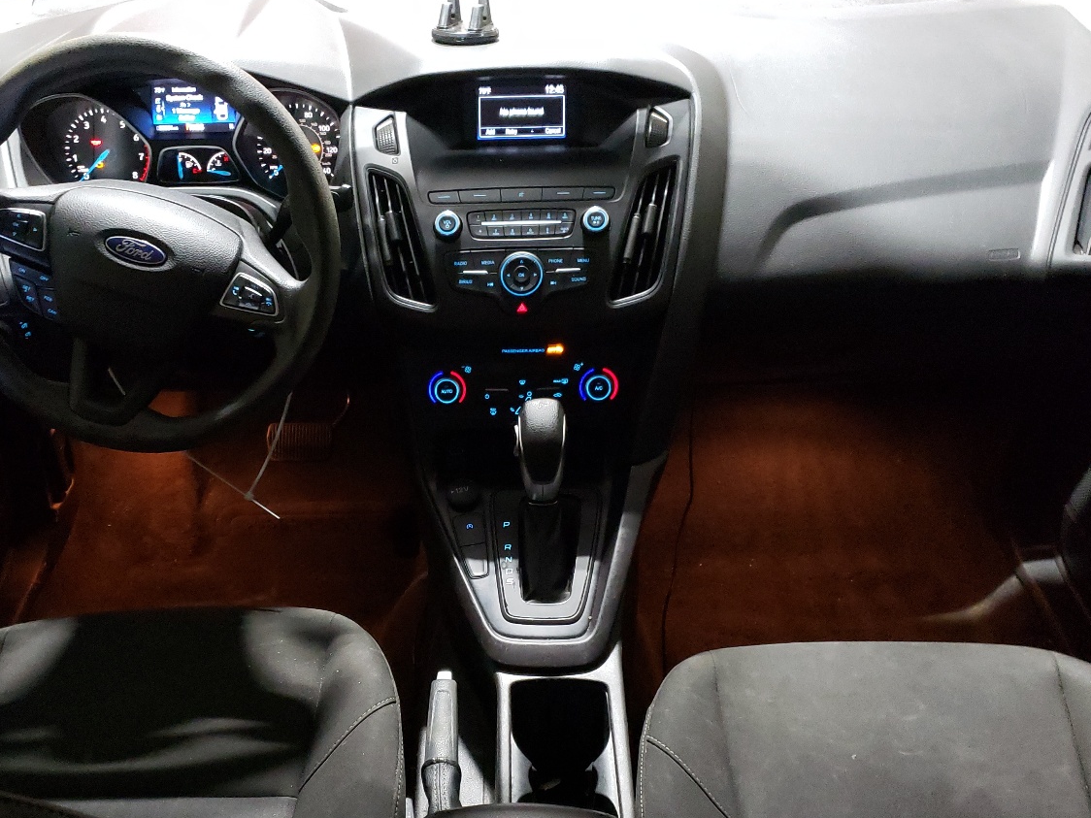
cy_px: 509
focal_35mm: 37
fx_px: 1166
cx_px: 481
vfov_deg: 38.4
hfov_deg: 50.0
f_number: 1.5
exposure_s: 1/24
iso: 449
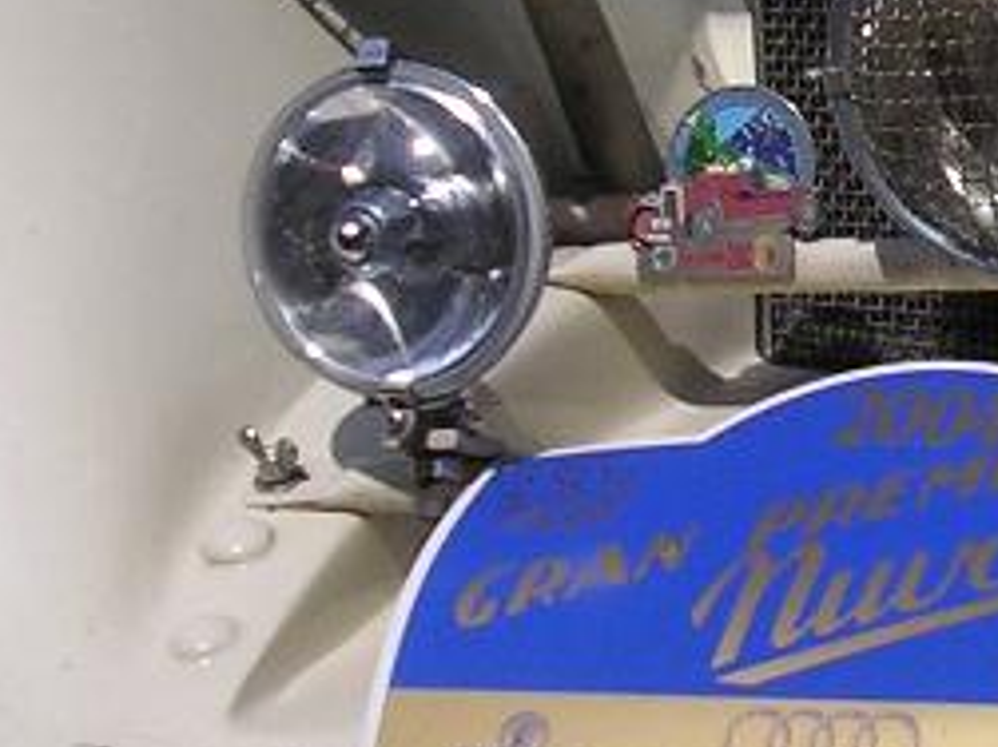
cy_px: 75
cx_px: 1169
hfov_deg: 12.5
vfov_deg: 9.5
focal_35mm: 155
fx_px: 4467
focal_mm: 5.8
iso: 100
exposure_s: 1/731
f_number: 5.6
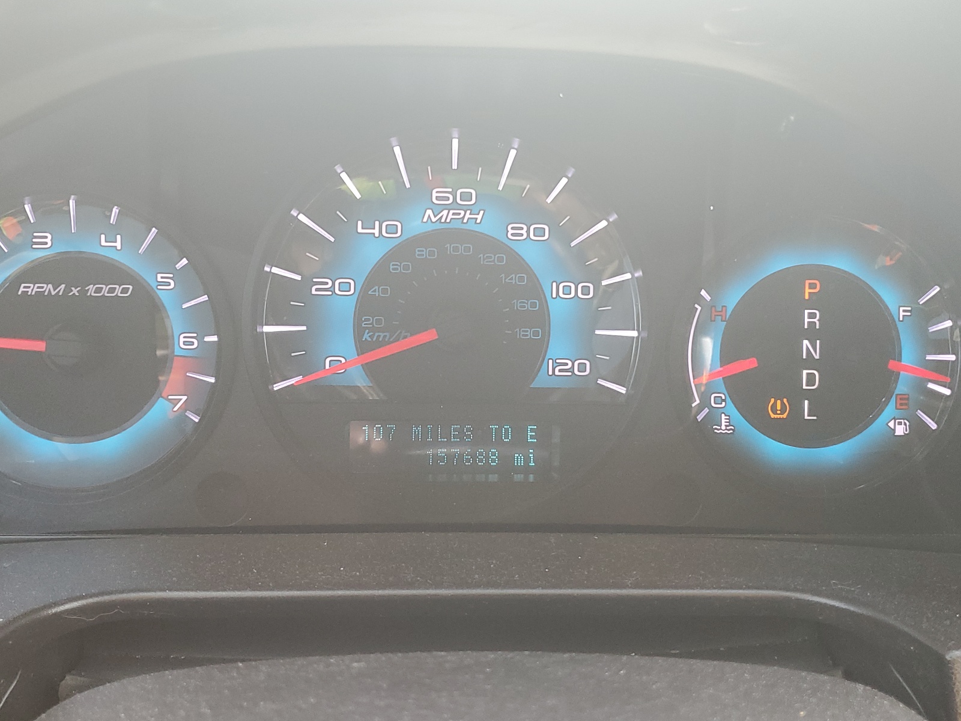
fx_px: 722
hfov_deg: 67.3
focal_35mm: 26
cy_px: 360
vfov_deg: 53.1
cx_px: 480
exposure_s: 1/100
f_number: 1.5
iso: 94
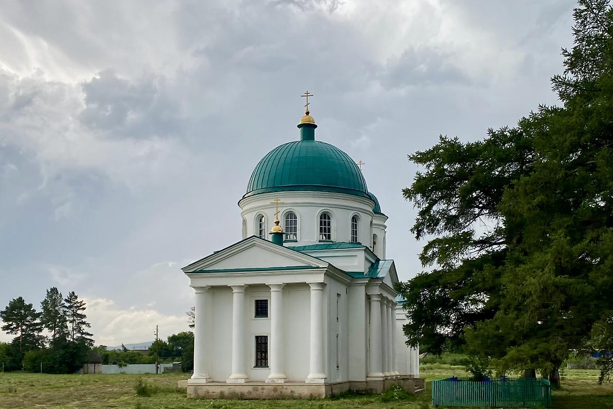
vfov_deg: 46.3
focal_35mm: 28
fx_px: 477
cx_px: 312
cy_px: 235
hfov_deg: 65.5
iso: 32
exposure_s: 1/594
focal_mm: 4.25
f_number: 1.8
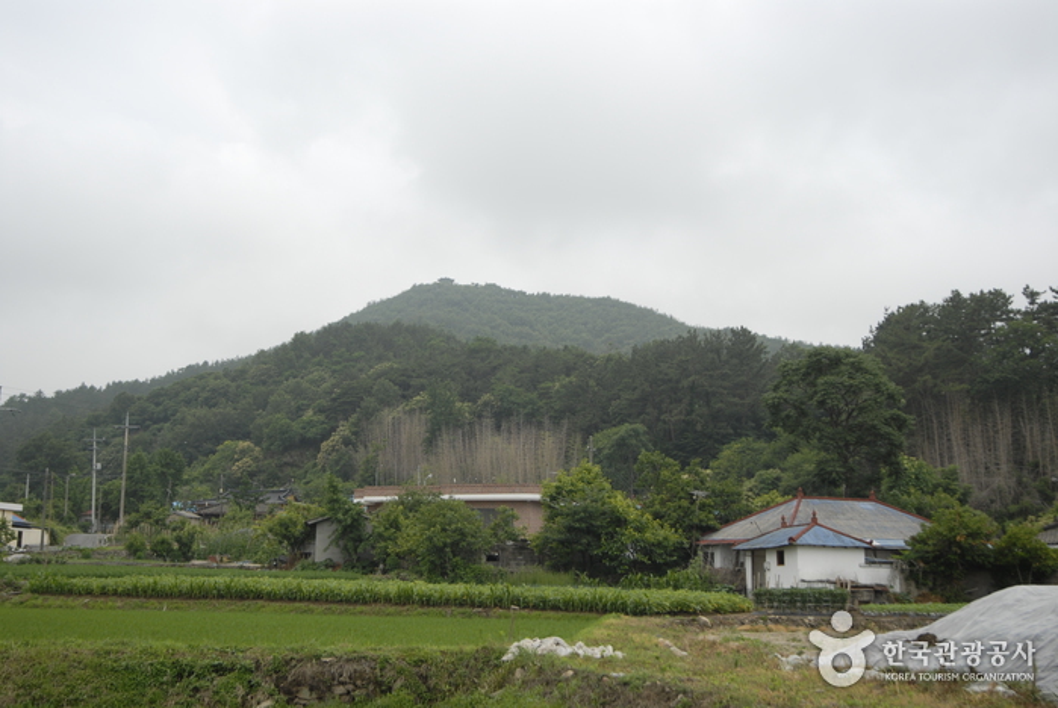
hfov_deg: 42.3
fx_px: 1368
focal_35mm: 46
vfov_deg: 29.0
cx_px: 529
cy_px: 354
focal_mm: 31
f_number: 7.1
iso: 100
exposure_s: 1/180
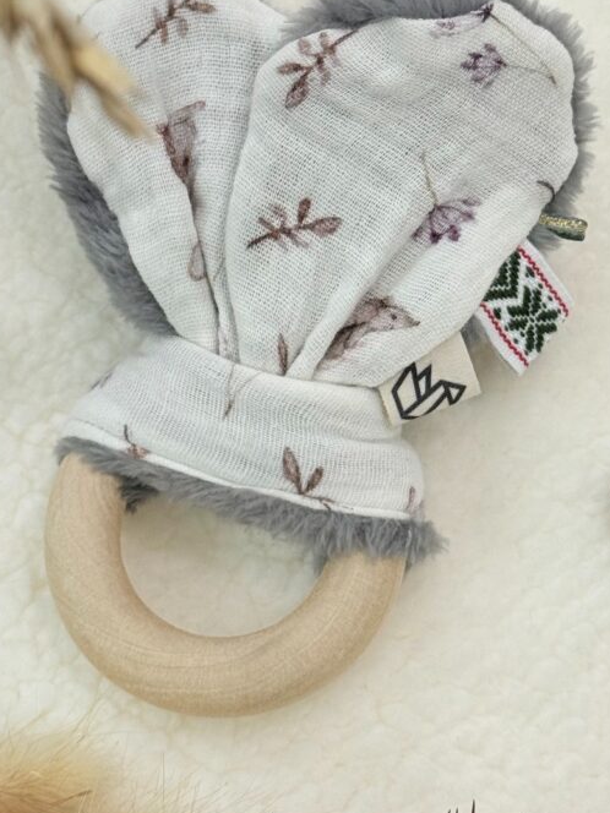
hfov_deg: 19.9
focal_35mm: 74
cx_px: 245
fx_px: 1739
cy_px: 361
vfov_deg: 26.3
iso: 125
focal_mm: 6.76
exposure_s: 1/60
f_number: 1.78
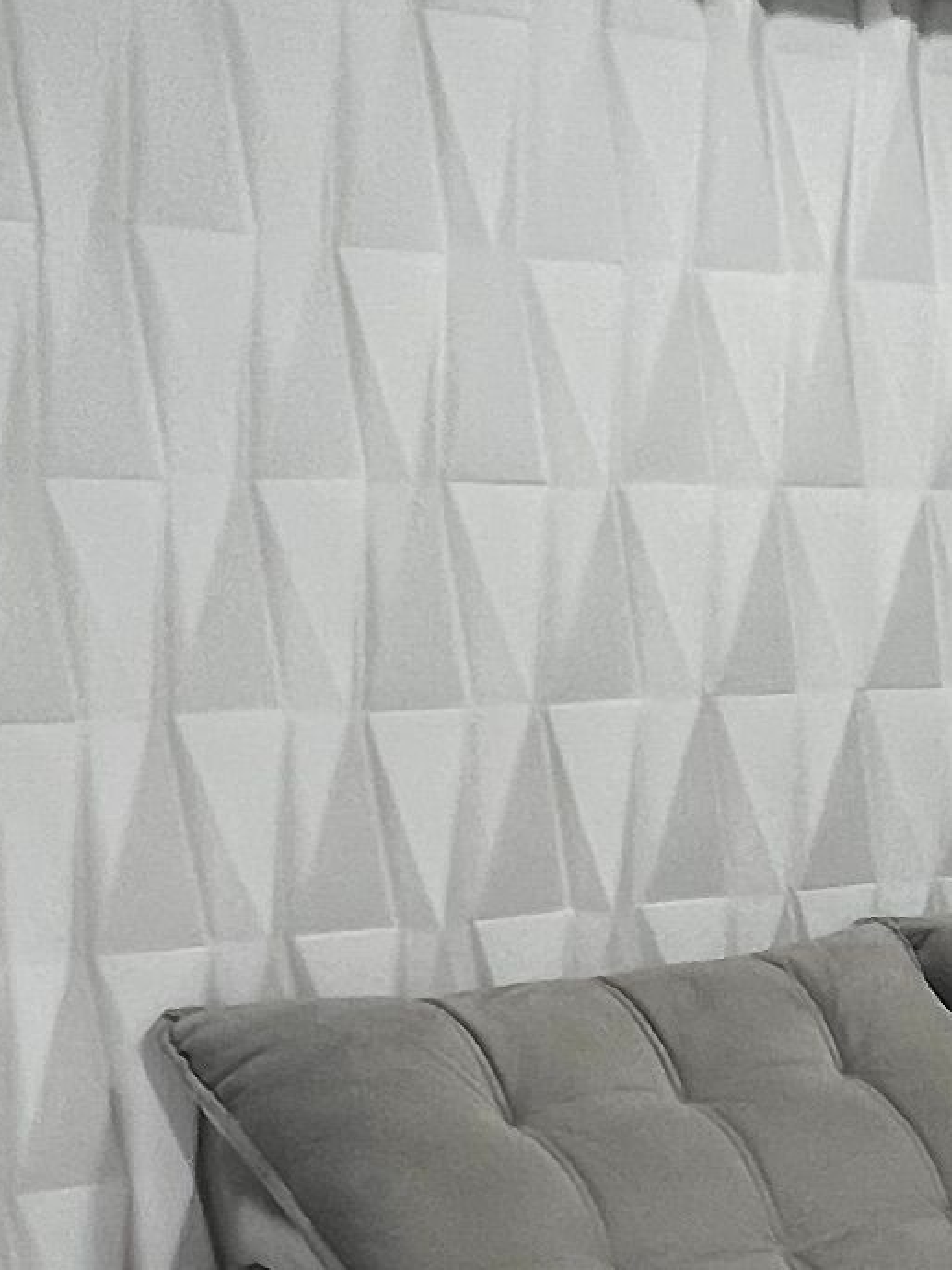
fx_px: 2789
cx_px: 1239
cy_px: 1344
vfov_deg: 24.2
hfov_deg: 18.1
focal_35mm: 76
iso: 125
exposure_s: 1/60
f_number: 1.8
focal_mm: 1.57
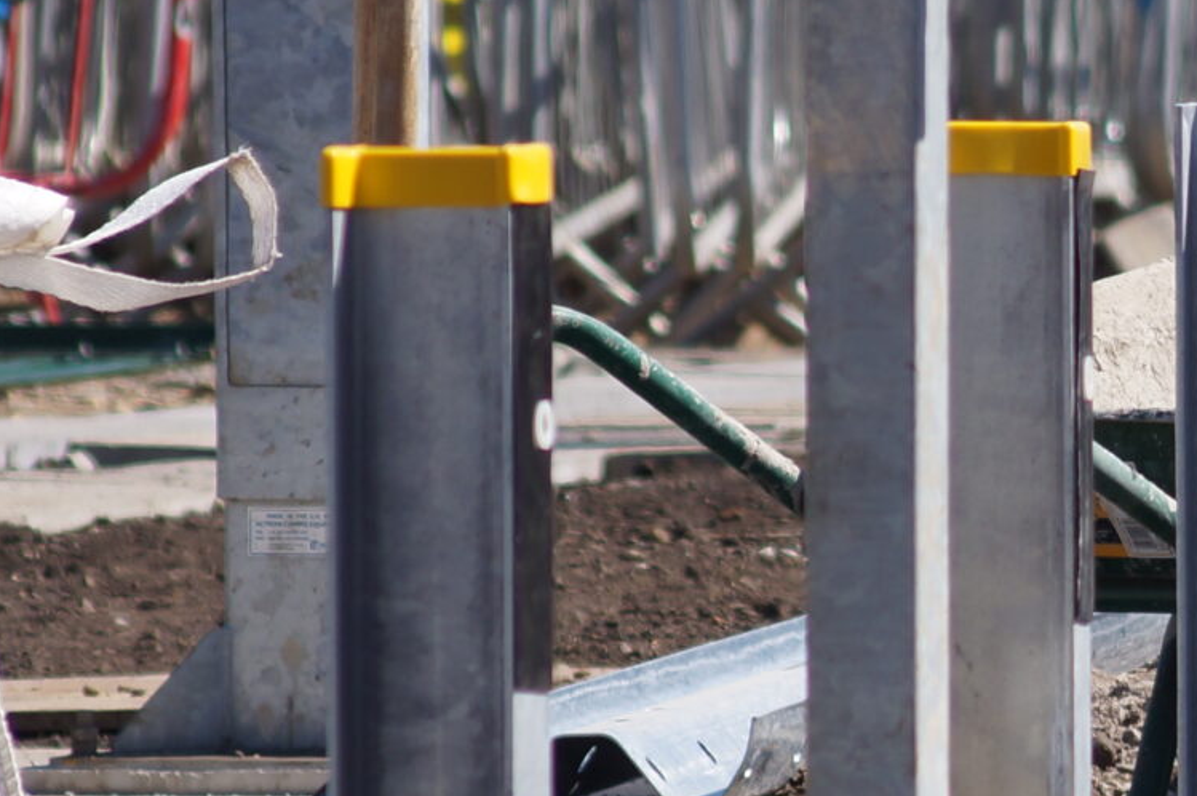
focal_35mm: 769
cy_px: 484
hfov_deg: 2.7
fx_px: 25546
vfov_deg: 1.8
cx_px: 1247
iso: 100
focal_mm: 150
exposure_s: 1/500
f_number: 6.3
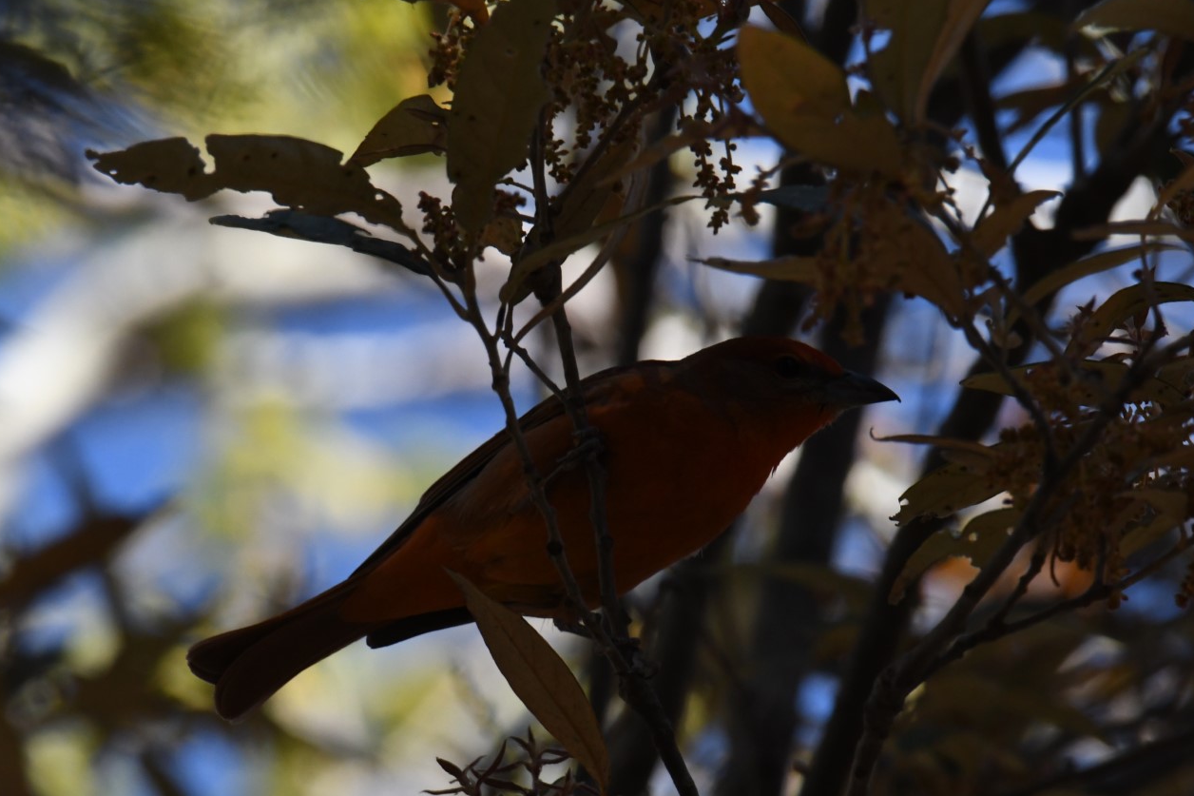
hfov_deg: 1.8
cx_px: 491
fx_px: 38499
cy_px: 504
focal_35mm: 1161
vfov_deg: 1.2
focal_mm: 600
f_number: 11
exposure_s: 1/1000
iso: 1250
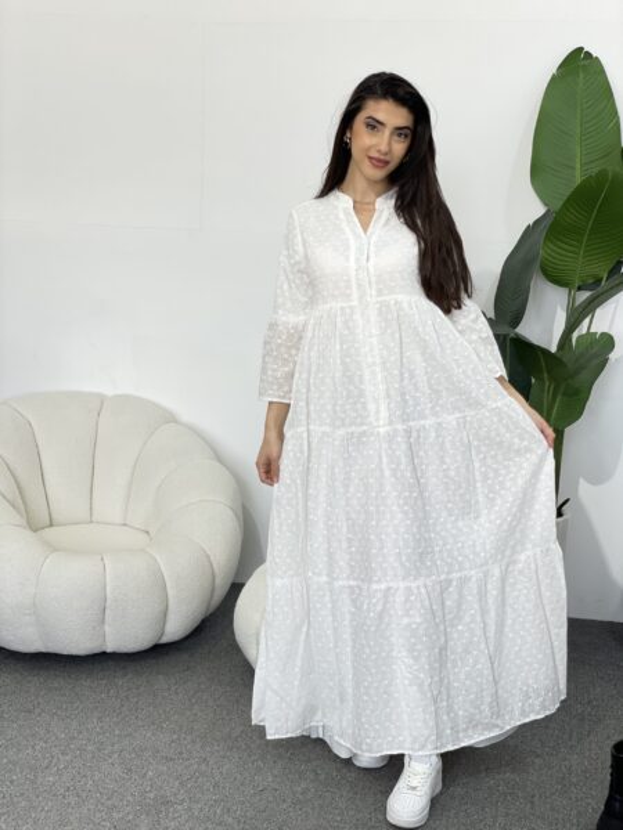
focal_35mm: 52
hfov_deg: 28.0
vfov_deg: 36.8
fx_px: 1248
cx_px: 312
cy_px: 415
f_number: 2
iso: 50
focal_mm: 6
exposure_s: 1/100
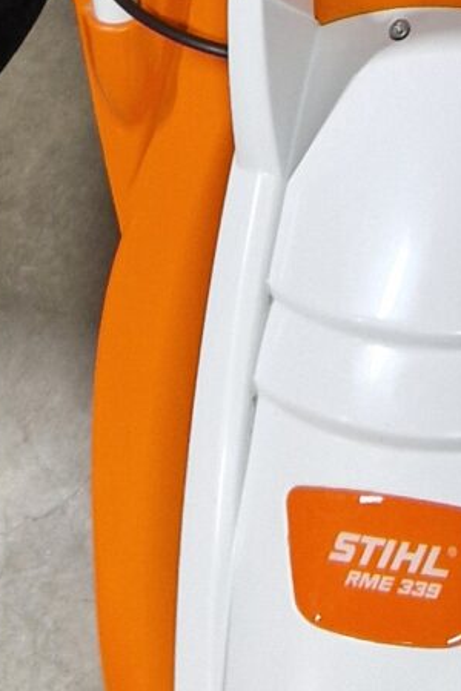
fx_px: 2612
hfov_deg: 10.1
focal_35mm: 136
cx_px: 346
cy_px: -439
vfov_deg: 13.9
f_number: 1.8
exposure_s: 1/100
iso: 250
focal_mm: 5.4
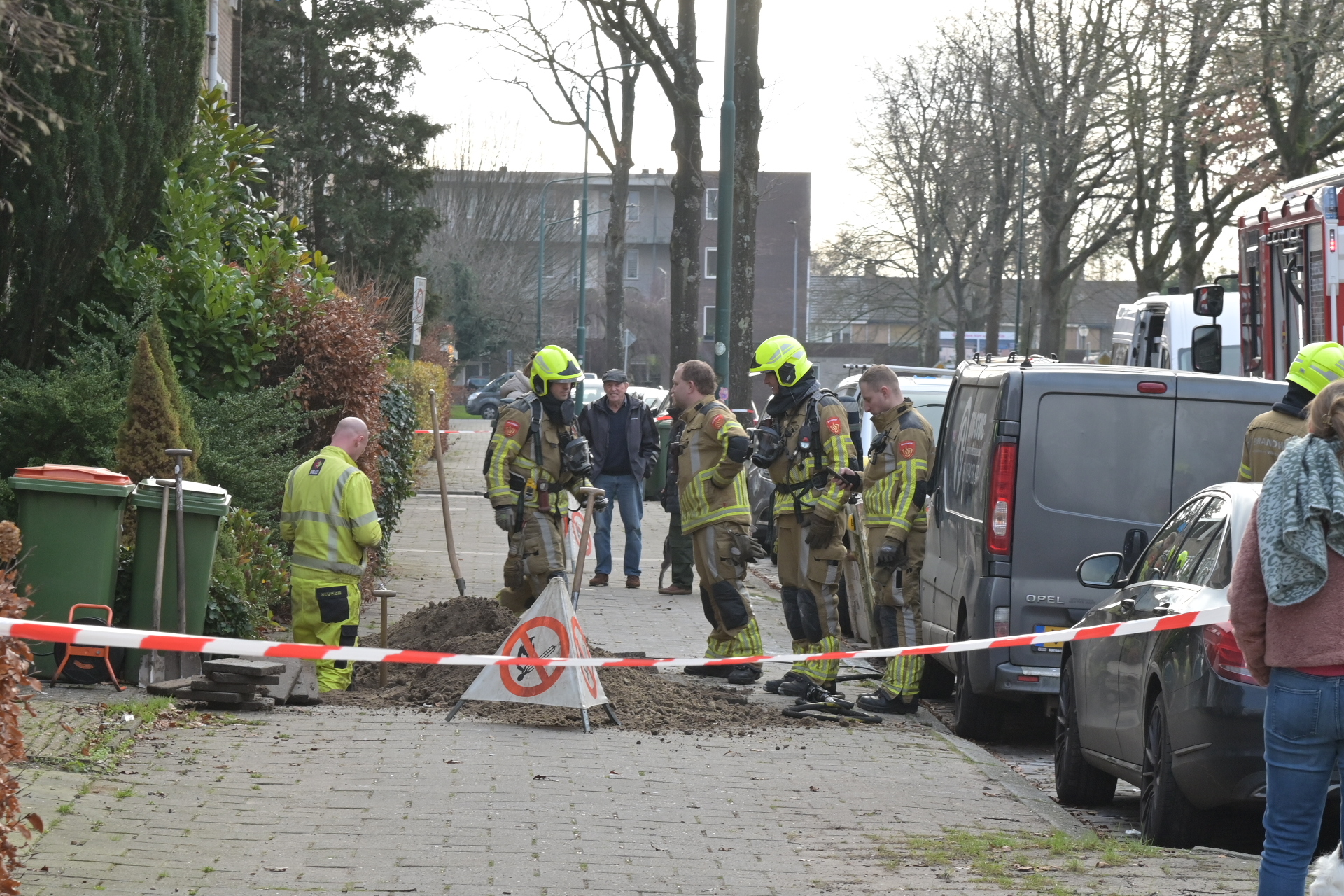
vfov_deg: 9.7
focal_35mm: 142
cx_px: 672
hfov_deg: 14.4
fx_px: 5301
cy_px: 448
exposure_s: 1/200
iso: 500
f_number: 8
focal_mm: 95
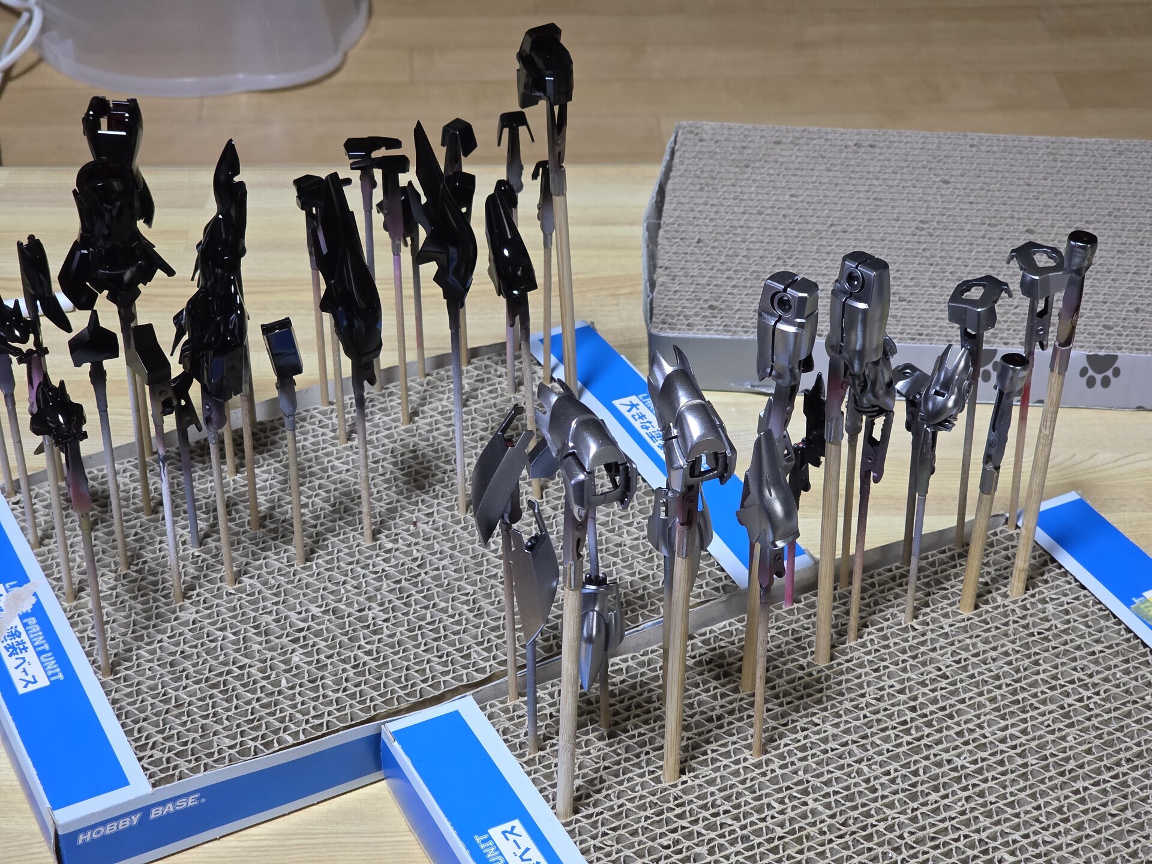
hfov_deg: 28.2
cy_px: 432
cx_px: 576
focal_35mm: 69
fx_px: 2296
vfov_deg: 21.3
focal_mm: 7.9
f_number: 2.4
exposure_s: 1/40
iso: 320
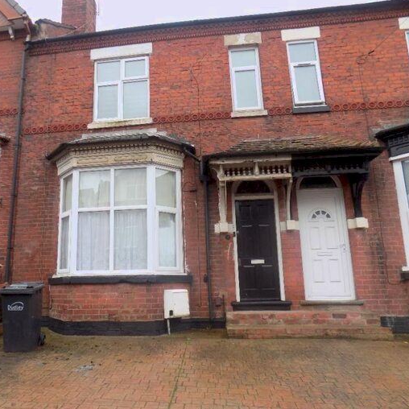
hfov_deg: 56.7
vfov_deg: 57.3
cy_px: 201
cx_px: 155
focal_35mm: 28
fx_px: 374
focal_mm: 4
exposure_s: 1/30
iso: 100
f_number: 3.1
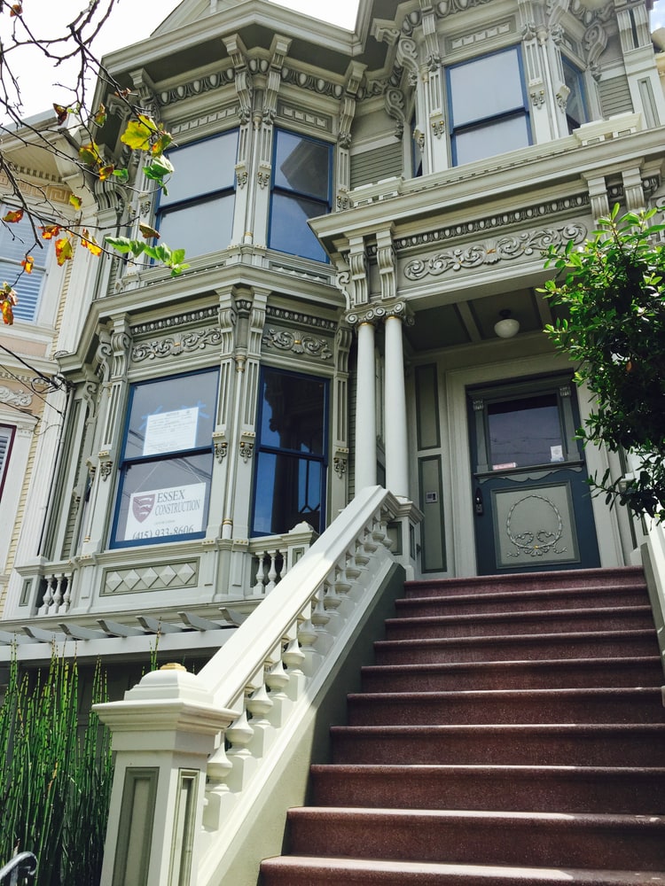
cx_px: 332
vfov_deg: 61.7
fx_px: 743
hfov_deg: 48.2
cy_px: 443
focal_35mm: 29
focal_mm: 4.15
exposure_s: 1/1799
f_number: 2.2
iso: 32
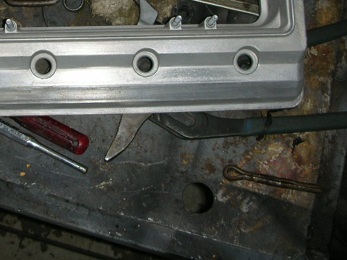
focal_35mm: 64
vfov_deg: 22.3
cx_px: 66
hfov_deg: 29.5
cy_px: 23
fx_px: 642
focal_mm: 5.8
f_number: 3
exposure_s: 1/60.1
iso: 50
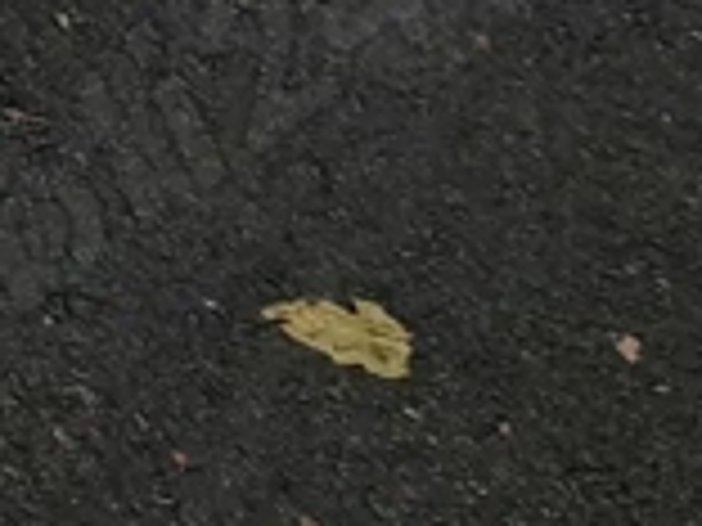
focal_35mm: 154
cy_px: -953
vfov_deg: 8.4
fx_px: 3123
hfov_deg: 9.9
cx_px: -1377
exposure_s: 1/50
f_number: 1.8
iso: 320
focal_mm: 5.23
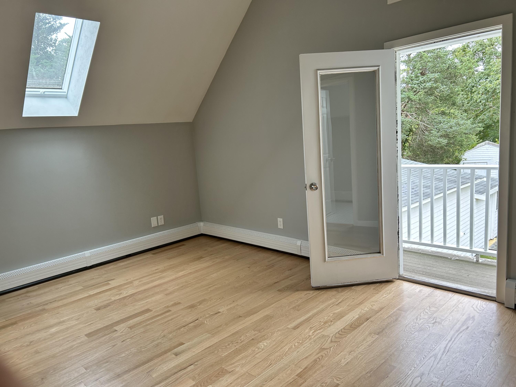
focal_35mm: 26
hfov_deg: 67.3
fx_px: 388
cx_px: 258
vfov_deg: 53.1
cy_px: 194
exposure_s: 1/170
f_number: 1.5
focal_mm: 5.7
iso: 50
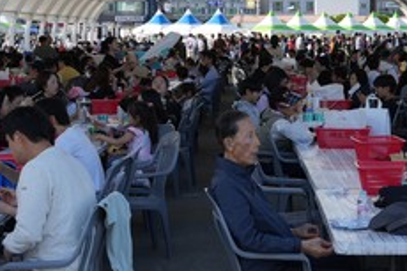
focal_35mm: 105
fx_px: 1186
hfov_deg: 19.5
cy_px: 58
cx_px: 234
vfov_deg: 13.0
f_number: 9
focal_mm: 36
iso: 125
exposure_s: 1/125
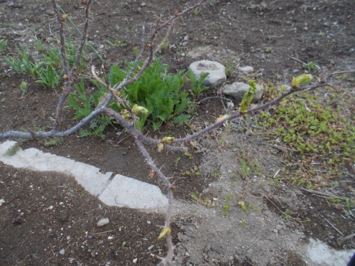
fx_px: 297
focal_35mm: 29
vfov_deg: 48.2
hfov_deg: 61.7
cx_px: 178
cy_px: 133
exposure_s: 1/160
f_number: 3.3
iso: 80
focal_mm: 4.1
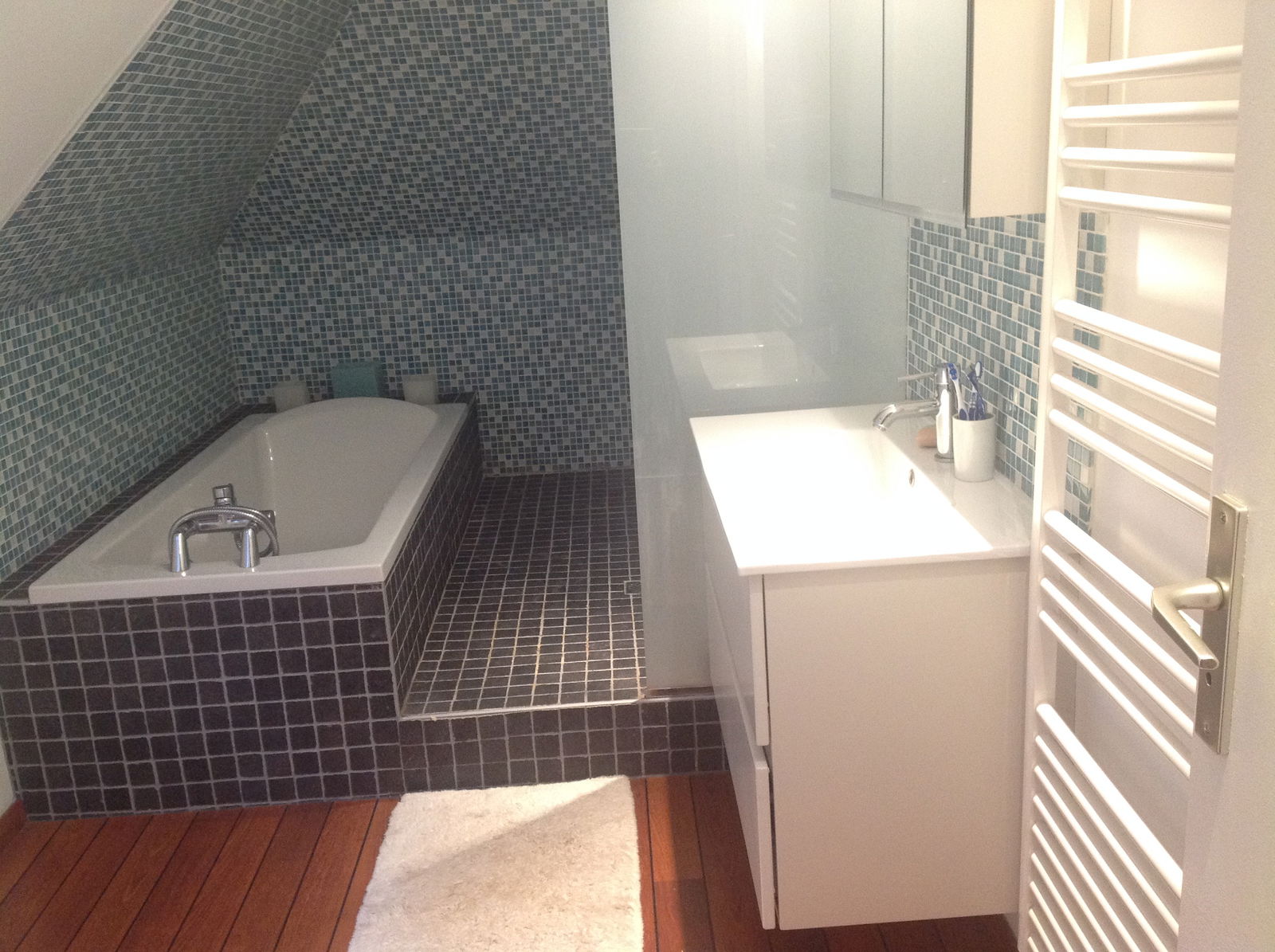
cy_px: 476
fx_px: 1287
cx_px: 638
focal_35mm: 35
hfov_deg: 52.7
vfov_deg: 40.6
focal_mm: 4.28
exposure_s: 1/15
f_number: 2.4
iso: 250
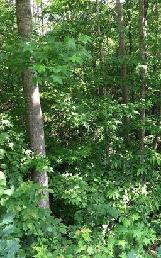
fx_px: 337
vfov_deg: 41.8
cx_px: 137
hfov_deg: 26.2
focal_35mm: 48
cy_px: 140
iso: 25
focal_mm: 4.15
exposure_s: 1/60
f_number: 2.2
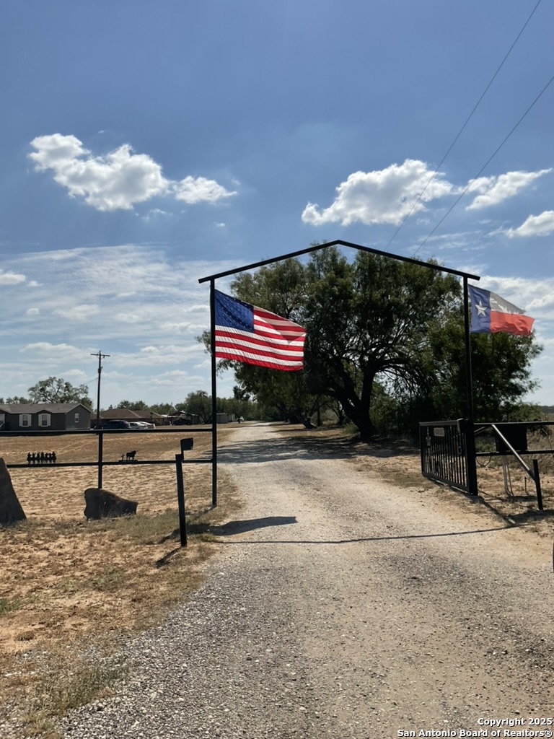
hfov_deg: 48.2
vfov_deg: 61.7
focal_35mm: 29
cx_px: 277
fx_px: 619
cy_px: 370
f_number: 1.8
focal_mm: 3
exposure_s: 1/5263
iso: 16
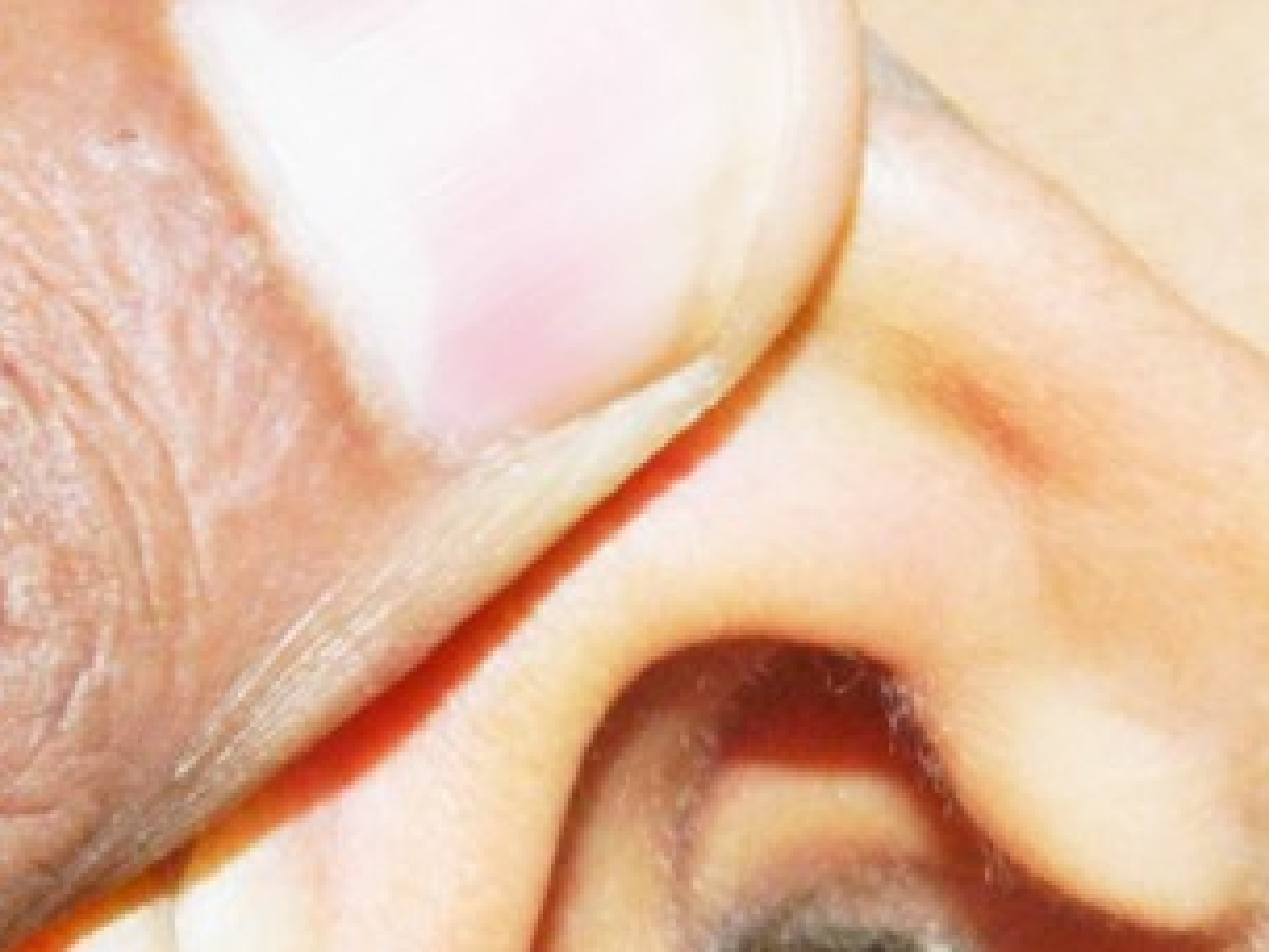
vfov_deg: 4.3
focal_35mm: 347
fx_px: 12721
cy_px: 1132
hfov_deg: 5.7
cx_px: 810
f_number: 4.5
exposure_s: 1/30
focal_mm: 18.6
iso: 200
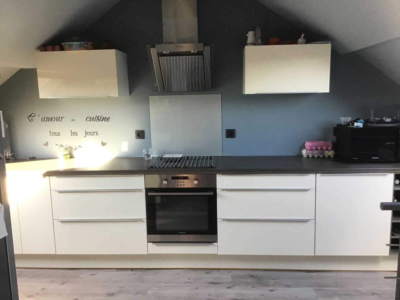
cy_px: 150
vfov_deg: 45.4
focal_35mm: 31
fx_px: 358
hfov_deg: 58.4
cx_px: 200
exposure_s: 1/33
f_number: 2.4
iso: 32
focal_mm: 3.3
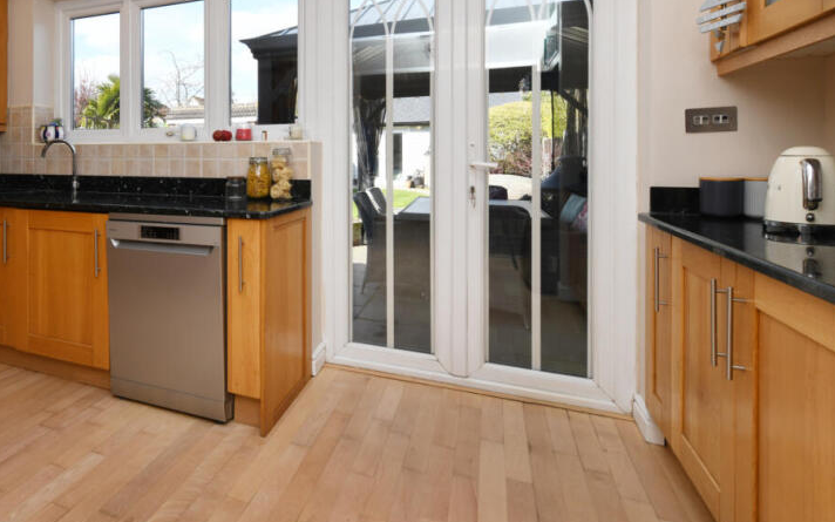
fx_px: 501
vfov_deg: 53.9
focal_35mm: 22
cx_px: 242
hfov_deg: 75.6
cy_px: 171
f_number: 10
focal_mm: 15
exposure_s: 1/250
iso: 400
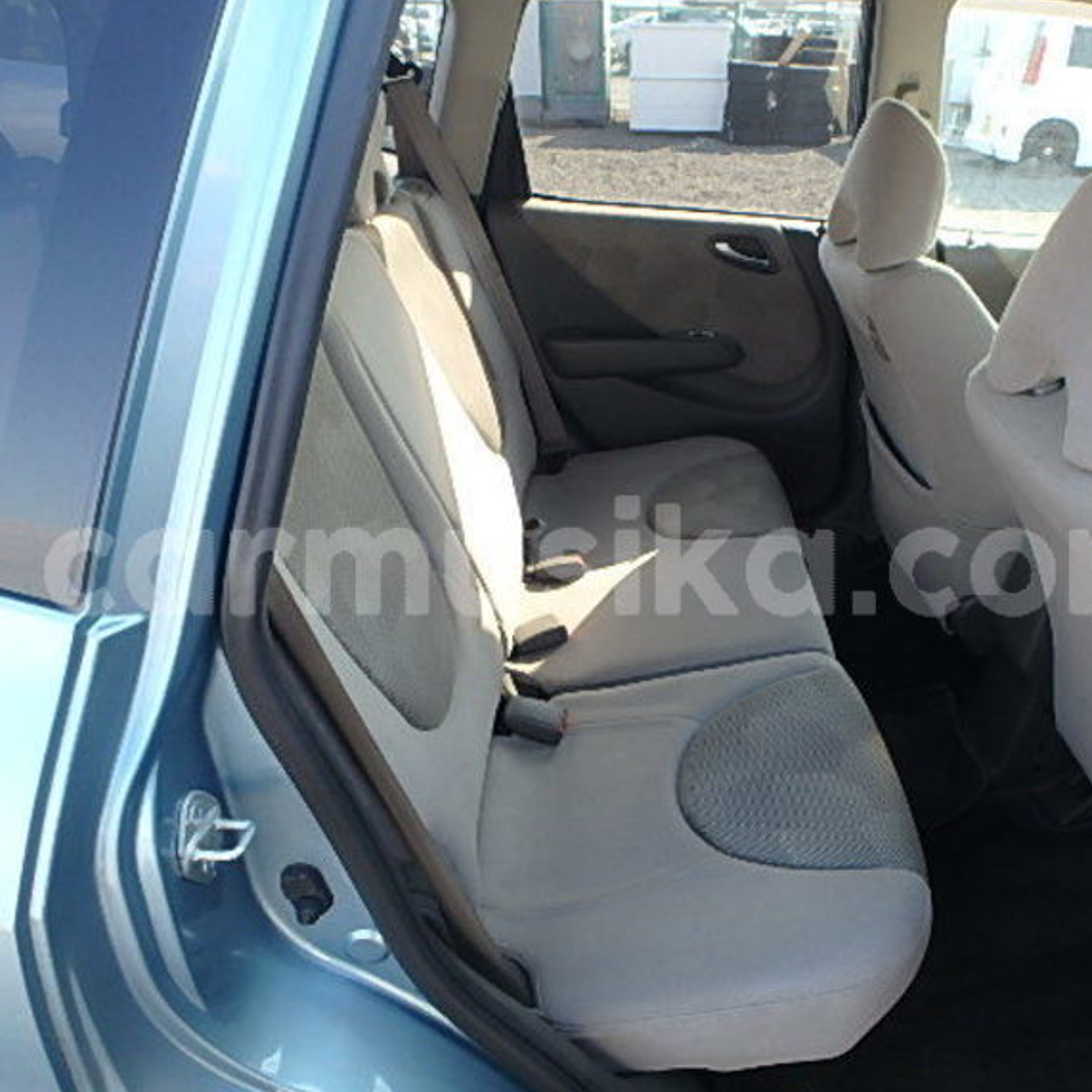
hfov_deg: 60.7
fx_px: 928
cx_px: 627
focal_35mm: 26
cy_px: 566
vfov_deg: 60.9
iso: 125
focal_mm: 3.7
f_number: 3.5
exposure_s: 1/100
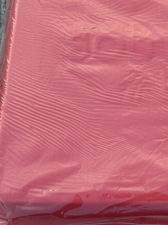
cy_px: 4
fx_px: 725
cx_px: 165
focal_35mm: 112
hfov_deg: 13.1
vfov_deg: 17.2
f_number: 1.78
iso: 64
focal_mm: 6.76
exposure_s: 1/596
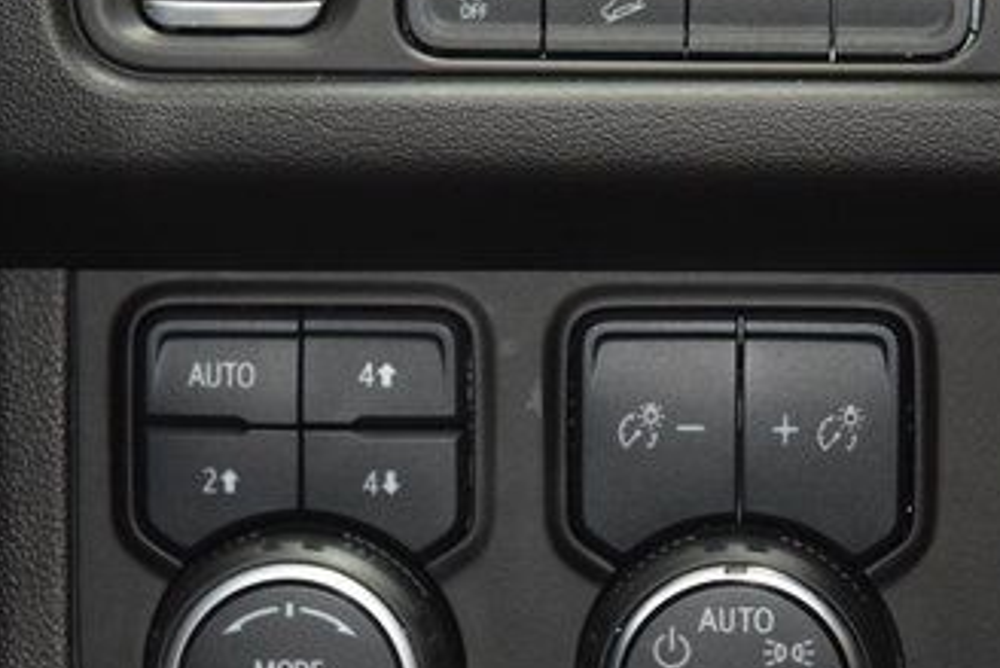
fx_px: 5697
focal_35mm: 205
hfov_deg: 10.0
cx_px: 460
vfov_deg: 6.7
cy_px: 215
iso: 1800
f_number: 4.5
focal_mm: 70
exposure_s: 1/13
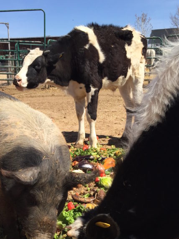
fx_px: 359
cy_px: 201
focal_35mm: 52
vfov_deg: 35.3
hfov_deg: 27.9
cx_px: 64
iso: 32
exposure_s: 1/1647
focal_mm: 4.15
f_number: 2.2
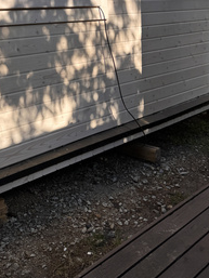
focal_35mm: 42
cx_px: 64
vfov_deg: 42.6
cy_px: 53
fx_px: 338
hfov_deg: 34.0
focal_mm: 6.76
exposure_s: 1/1721
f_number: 1.78
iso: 80
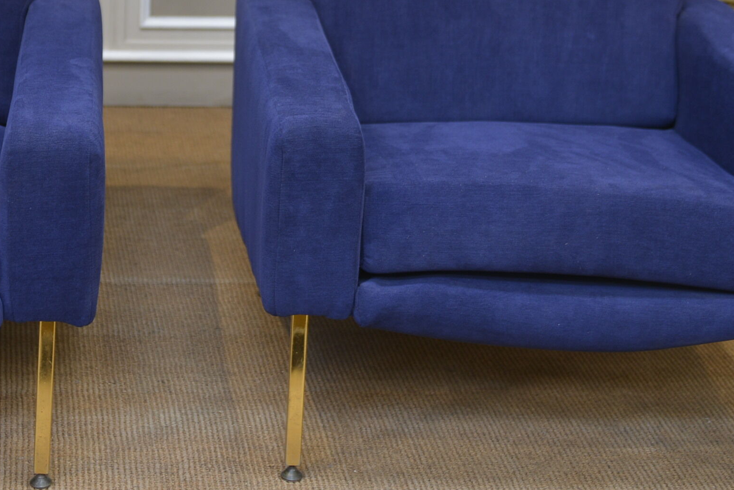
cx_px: 155
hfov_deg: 23.3
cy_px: 35
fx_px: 1754
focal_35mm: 86
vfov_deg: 15.7
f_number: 2.8
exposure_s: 1/50
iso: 320
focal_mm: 36
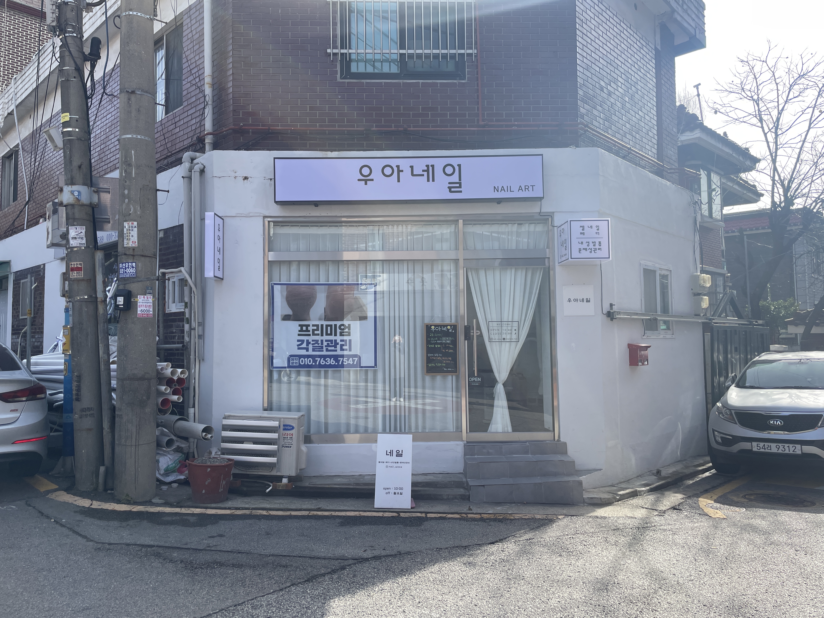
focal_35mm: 26
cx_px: 412
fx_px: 619
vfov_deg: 53.1
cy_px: 309
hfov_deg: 67.3
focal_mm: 4.2
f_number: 1.6
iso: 32
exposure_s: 1/1416
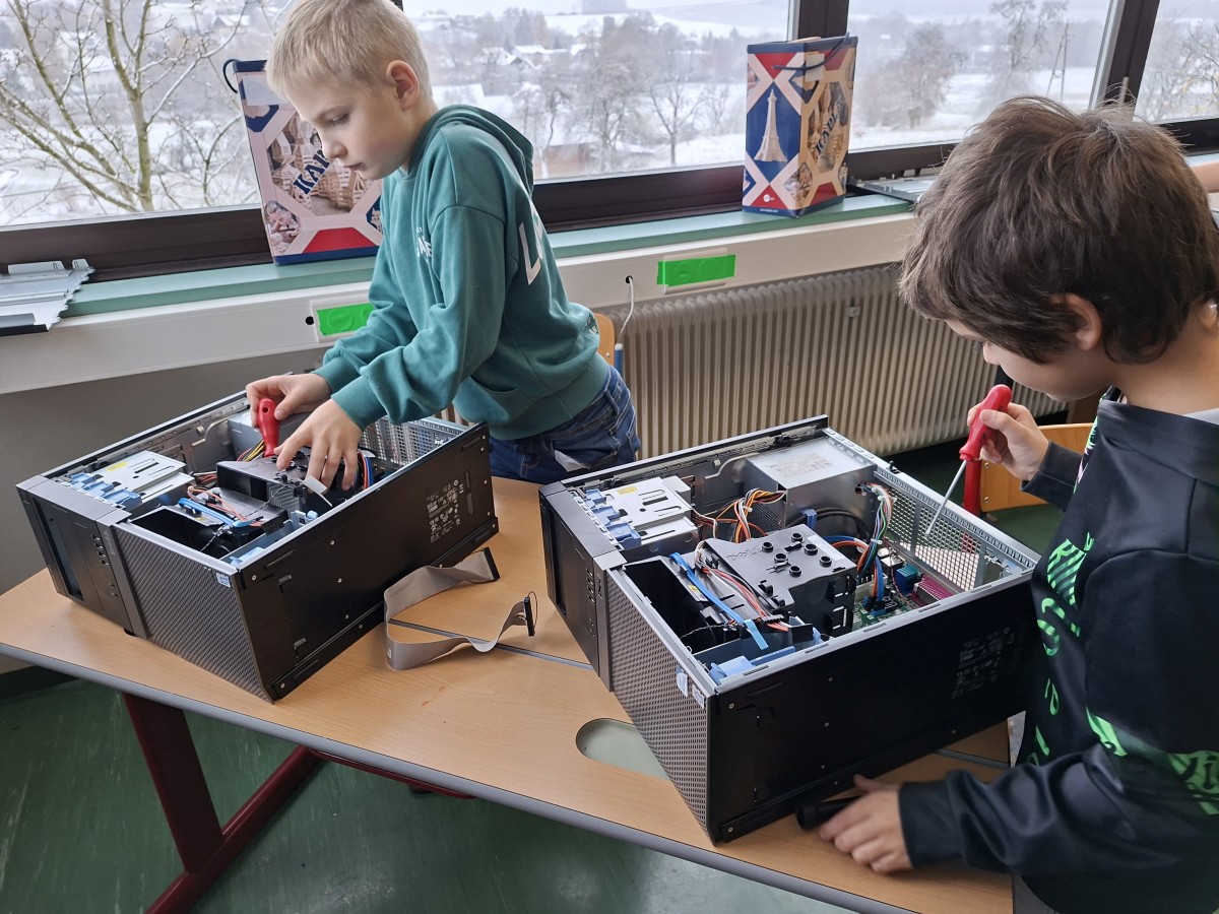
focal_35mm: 23
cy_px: 457
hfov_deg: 73.9
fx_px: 810
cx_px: 610
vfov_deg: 58.9
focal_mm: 5.54
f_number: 1.8
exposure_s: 1/101
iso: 50
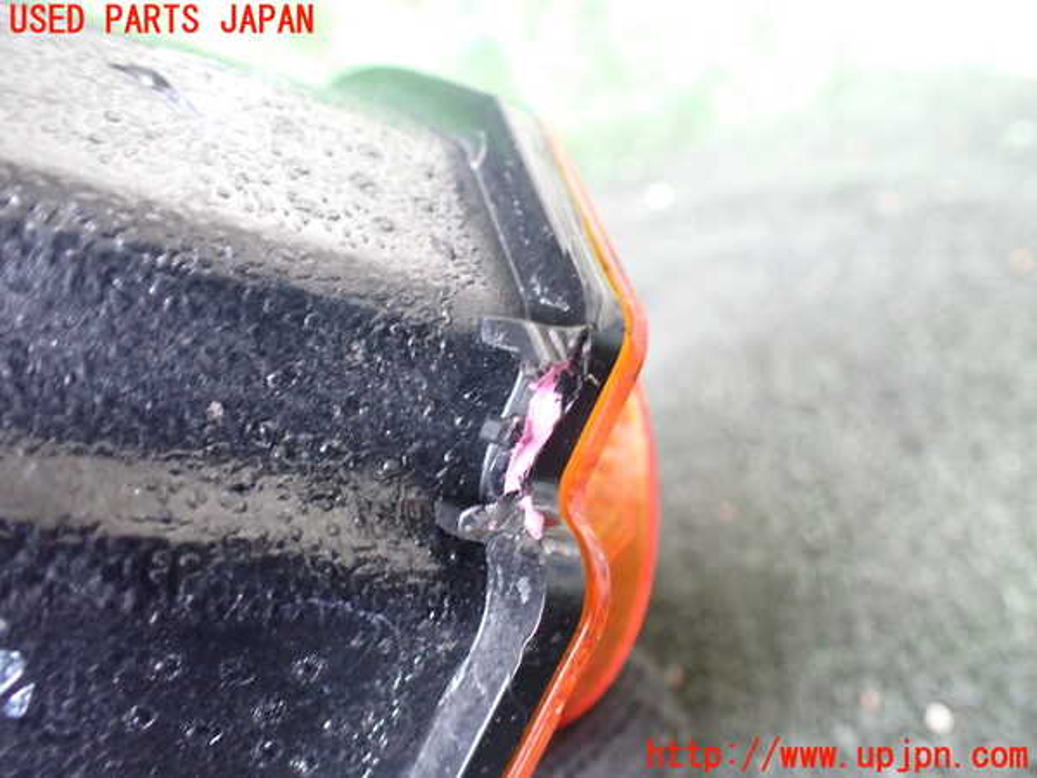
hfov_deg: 60.0
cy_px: 389
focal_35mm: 30
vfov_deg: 46.8
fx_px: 899
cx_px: 518
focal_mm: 5.4
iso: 1000
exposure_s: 1/30
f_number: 2.3
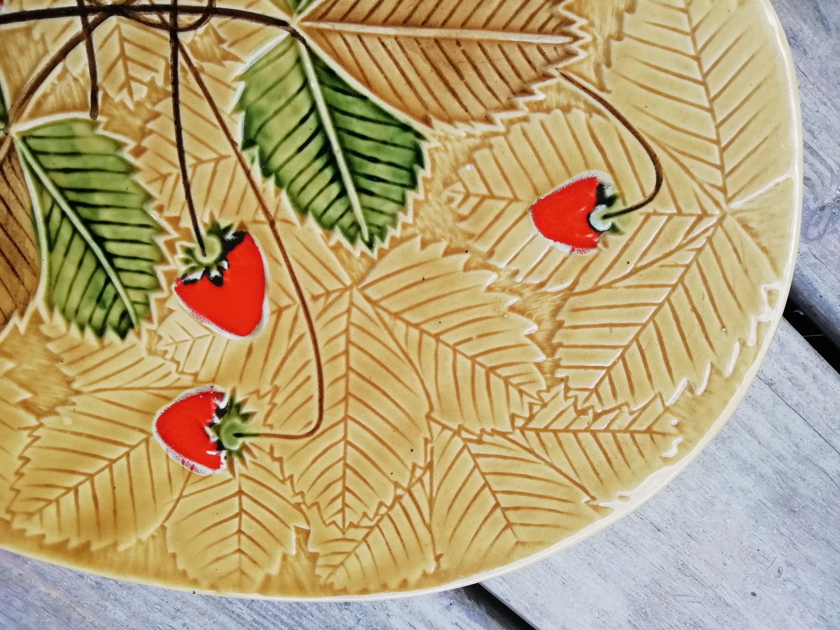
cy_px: 315
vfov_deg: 53.1
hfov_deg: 67.3
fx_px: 631
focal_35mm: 26
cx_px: 420
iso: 50
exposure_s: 1/134
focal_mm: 3.21
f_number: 2.2
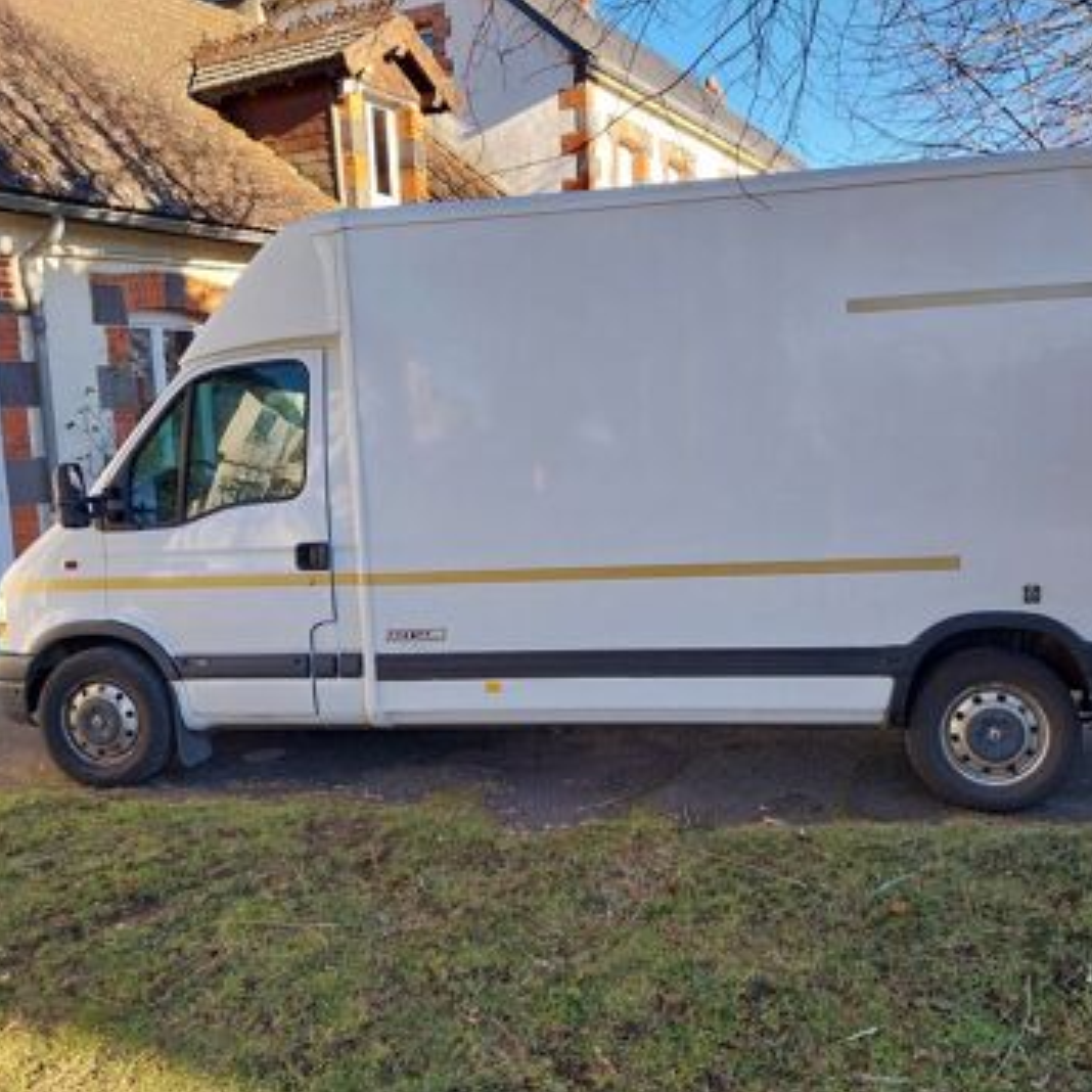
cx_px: 580
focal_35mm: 31
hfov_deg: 52.5
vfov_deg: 52.5
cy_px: 546
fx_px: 1106
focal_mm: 4
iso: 25
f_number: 1.8
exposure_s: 1/160
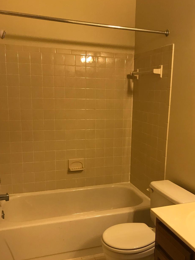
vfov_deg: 52.6
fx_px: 263
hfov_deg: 40.5
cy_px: 140
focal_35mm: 35
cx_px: 117
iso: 40
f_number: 1.8
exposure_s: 1/24
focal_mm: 3.99
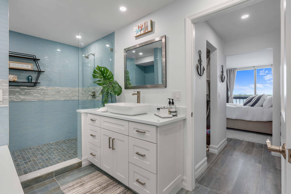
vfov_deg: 70.5
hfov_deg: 93.3
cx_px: 146
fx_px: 137
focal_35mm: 17
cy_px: 97
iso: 100
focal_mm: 17
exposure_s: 1/3
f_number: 5.6
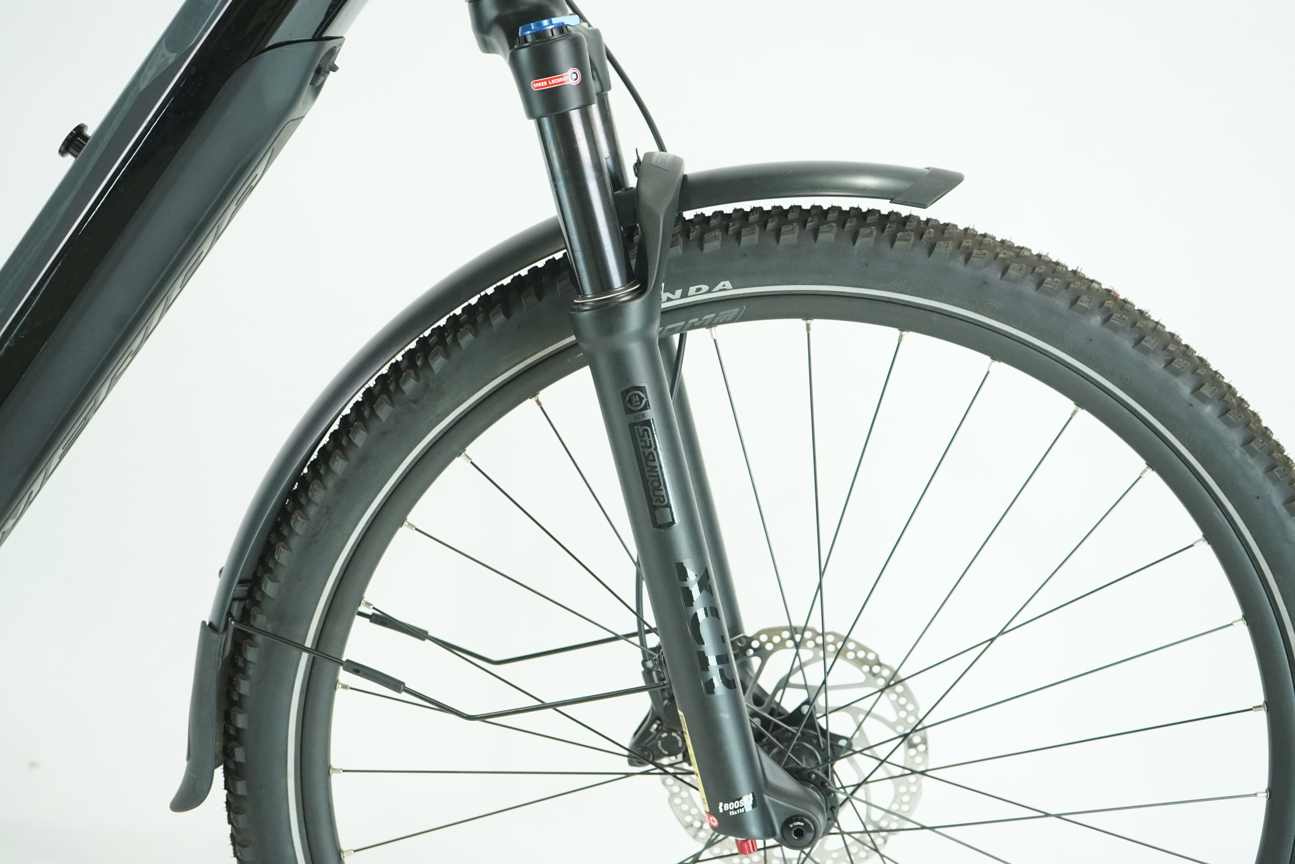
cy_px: 432
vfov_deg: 26.0
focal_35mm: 52
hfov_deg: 38.2
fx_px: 1870
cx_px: 648
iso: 2500
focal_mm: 52
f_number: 5.6
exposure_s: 1/200
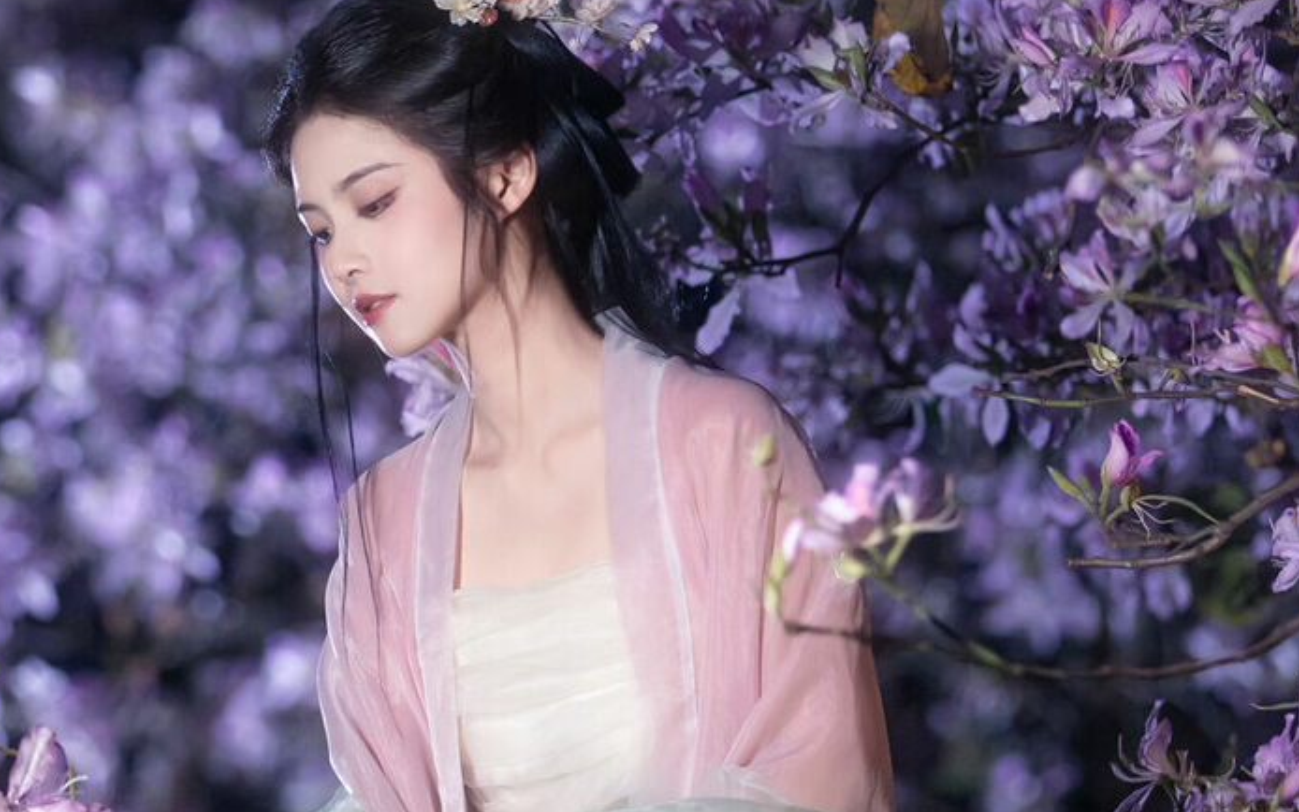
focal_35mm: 282
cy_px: 585
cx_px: 329
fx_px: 9985
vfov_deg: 4.7
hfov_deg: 7.4
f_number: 2.8
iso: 2500
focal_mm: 123
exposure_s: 1/250
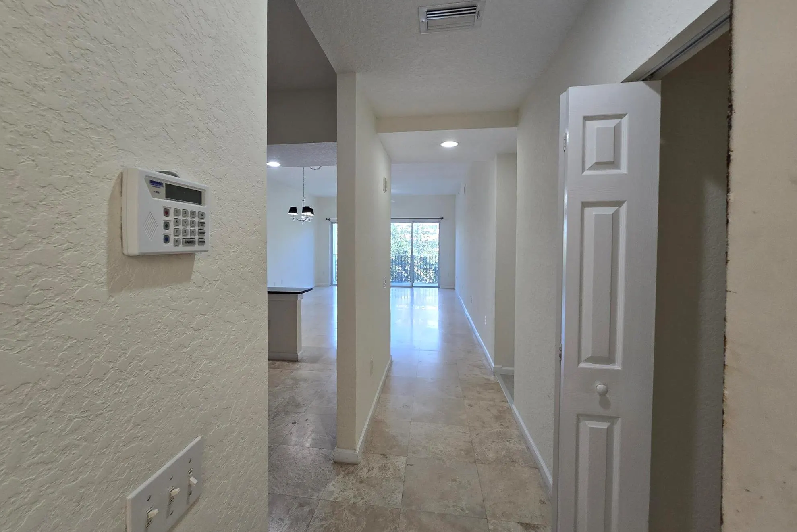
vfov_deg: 81.1
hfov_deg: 104.2
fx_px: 310
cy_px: 250
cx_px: 386
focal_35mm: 14
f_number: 2.2
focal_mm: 2.2
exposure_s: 1/60
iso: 100
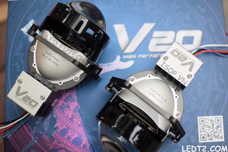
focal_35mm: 52
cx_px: 114
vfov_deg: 25.7
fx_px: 332
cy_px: 76
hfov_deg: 37.9
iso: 250
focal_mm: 35
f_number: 1.8
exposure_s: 1/200
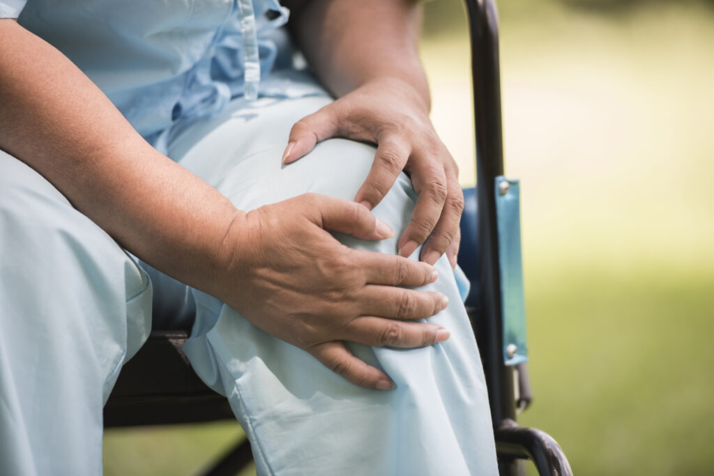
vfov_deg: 6.9
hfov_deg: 10.3
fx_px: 3967
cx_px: 357
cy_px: 238
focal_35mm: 200
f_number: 2.8
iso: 250
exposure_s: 1/320
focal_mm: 200
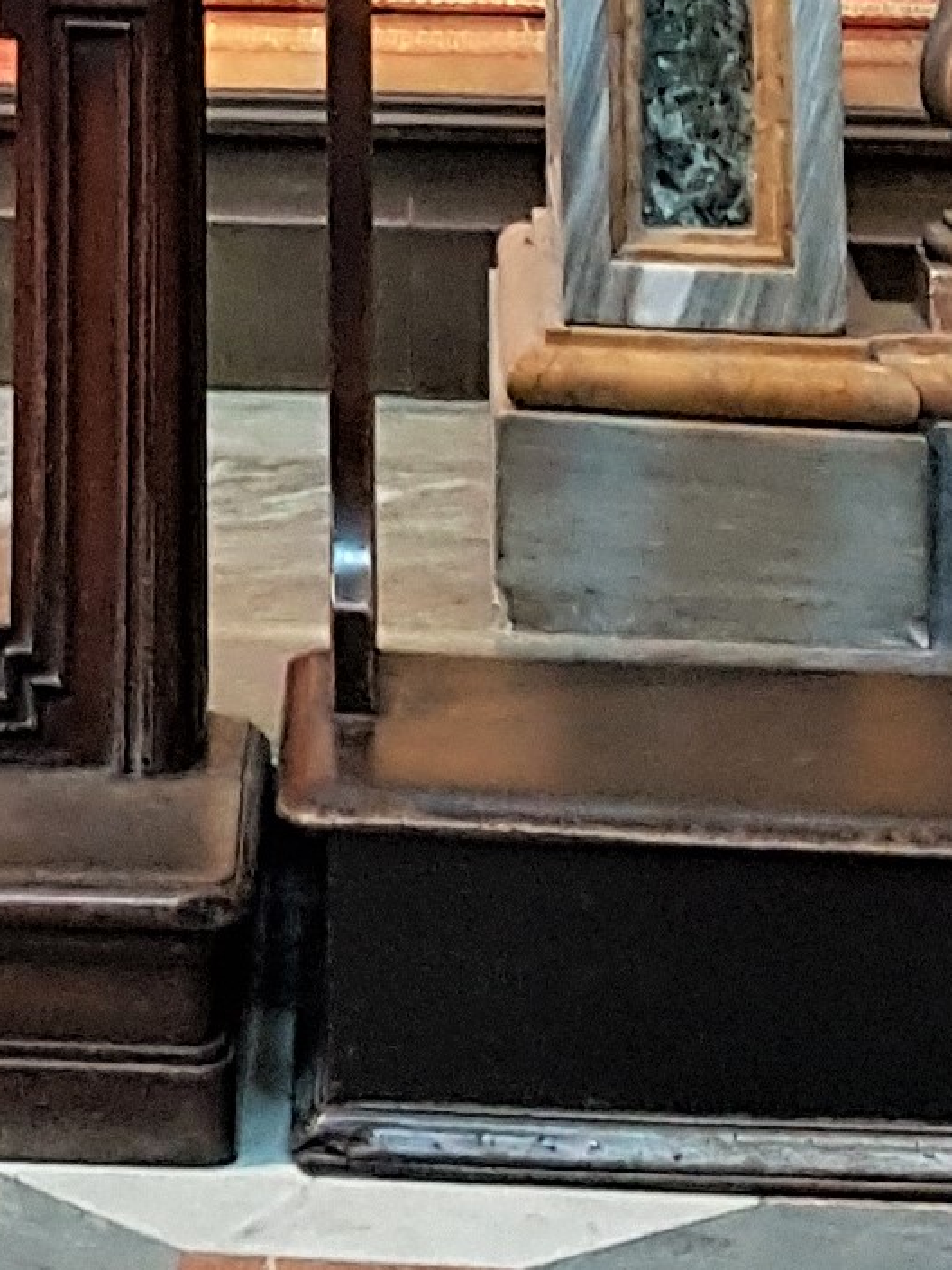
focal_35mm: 149
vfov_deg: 12.0
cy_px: -1126
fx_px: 5464
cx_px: -337
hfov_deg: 9.7
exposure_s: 1/11
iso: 200
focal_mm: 4.2
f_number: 1.7
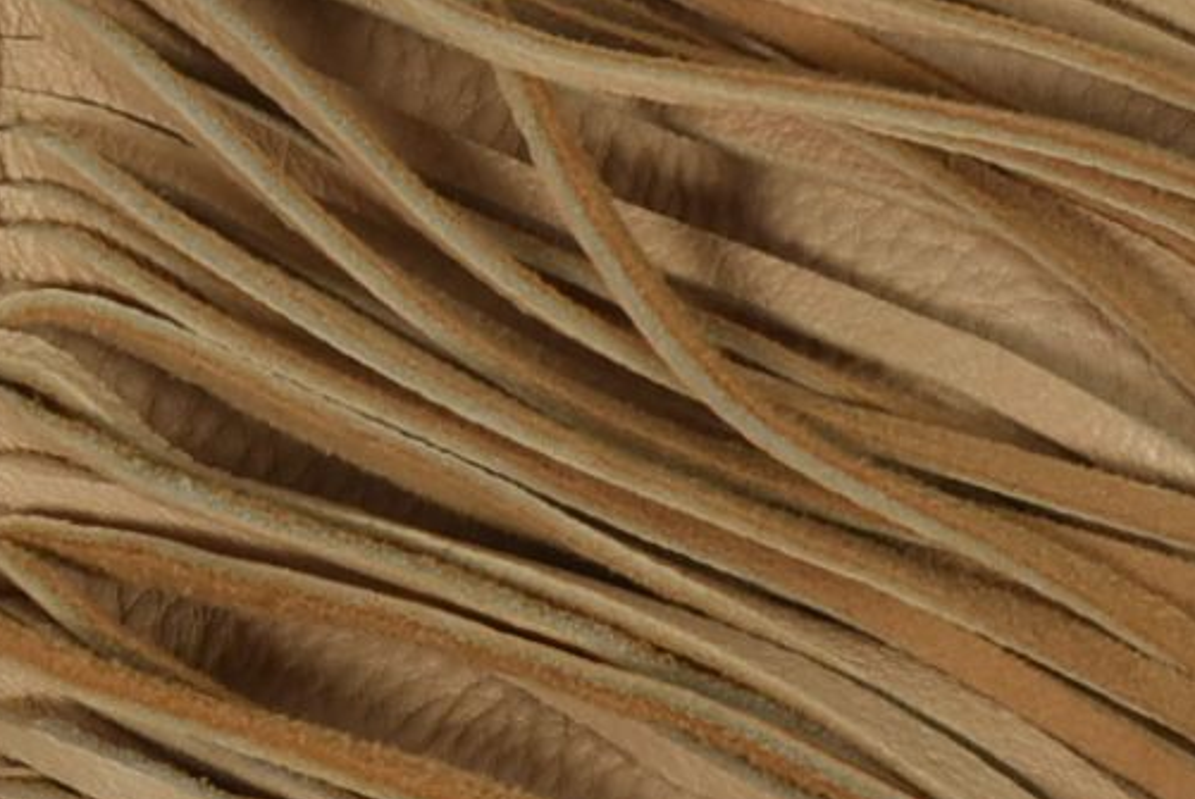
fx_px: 26811
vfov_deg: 1.7
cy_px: 129
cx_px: -532
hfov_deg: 2.5
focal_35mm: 807
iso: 320
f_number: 16
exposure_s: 1/125
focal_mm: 90
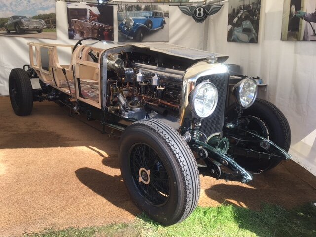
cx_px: 158
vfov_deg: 48.2
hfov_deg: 61.7
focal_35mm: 29
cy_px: 118
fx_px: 265
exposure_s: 1/407
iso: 25
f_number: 2.2
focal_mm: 4.15
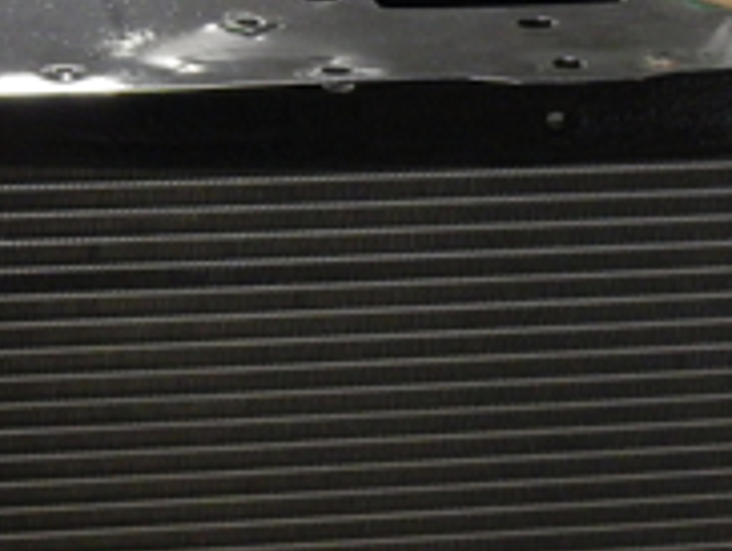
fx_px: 2456
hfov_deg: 17.0
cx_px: 374
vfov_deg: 12.8
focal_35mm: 116
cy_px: 382
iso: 560
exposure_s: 1/15
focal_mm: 5.9
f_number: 3.9
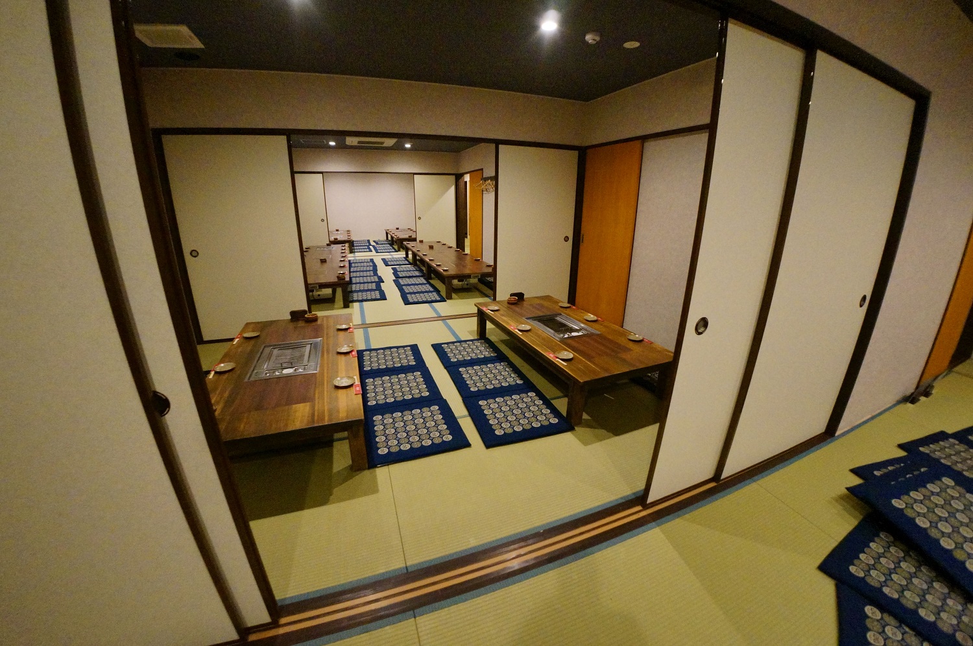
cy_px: 323
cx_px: 486
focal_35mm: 24
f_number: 4
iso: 2500
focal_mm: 16
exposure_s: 1/60
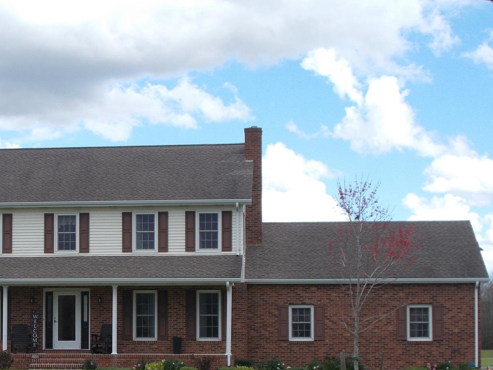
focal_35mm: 84
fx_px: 1196
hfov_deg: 22.9
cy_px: 270
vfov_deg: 17.5
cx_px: 94
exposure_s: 1/320
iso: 80
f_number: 4.5
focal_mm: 9
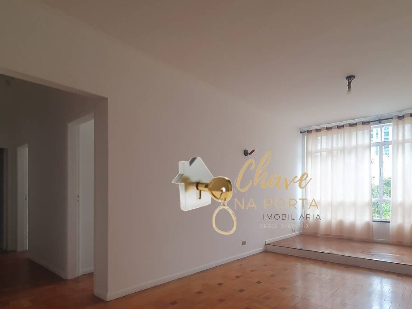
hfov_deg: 80.9
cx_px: 244
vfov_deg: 65.2
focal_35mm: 20
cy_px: 188
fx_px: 238
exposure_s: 1/60
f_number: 2.2
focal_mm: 1.8
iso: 160
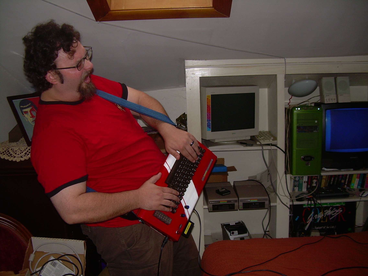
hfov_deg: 49.0
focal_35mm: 38
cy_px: 138
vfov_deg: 37.7
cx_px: 184
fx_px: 404
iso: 50
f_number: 2.8
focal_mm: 6.3
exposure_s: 1/60
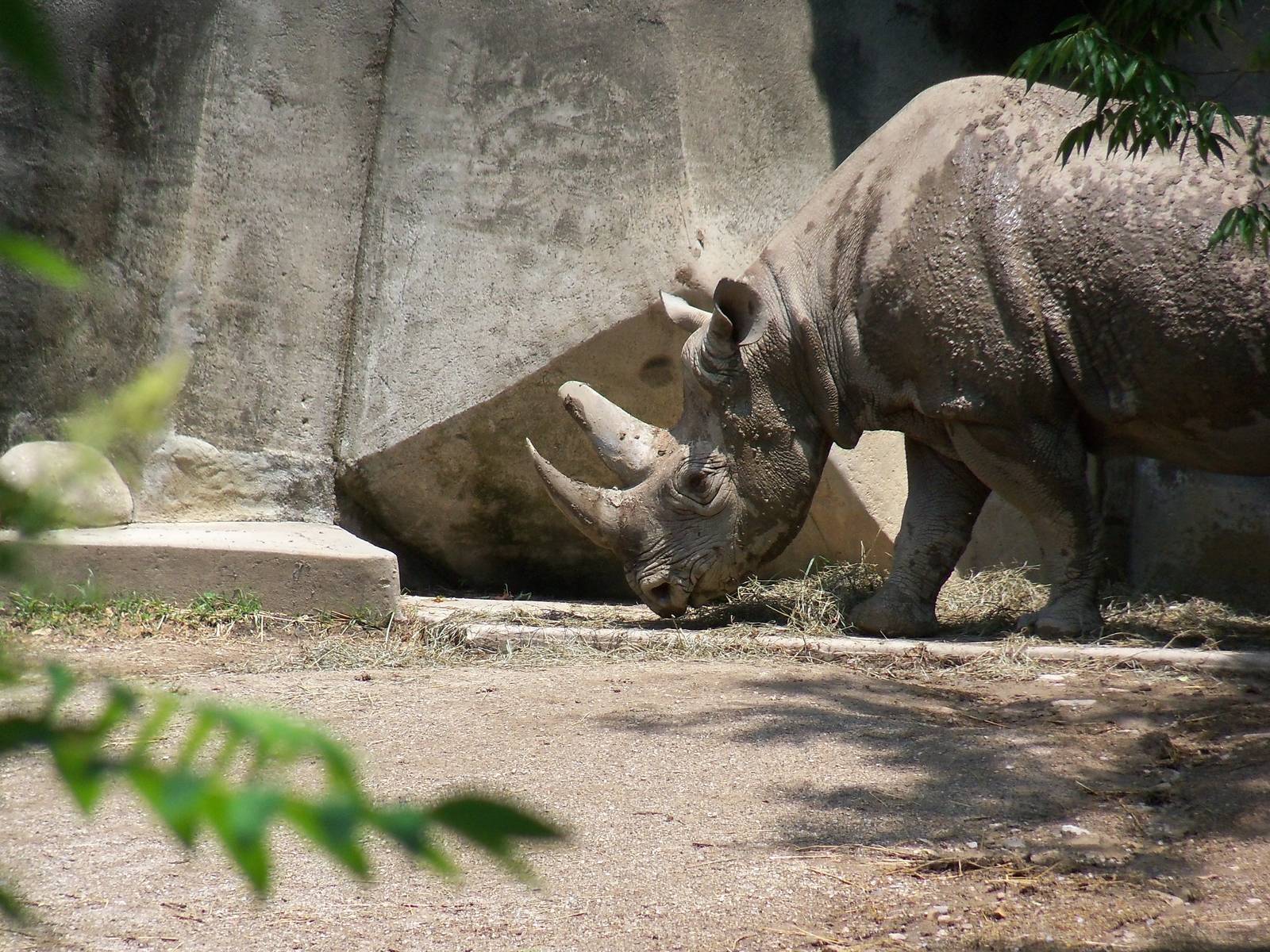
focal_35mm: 350
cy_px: 476
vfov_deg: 4.2
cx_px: 635
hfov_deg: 5.7
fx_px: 12841
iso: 200
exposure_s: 1/1000
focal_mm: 62
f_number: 4.8
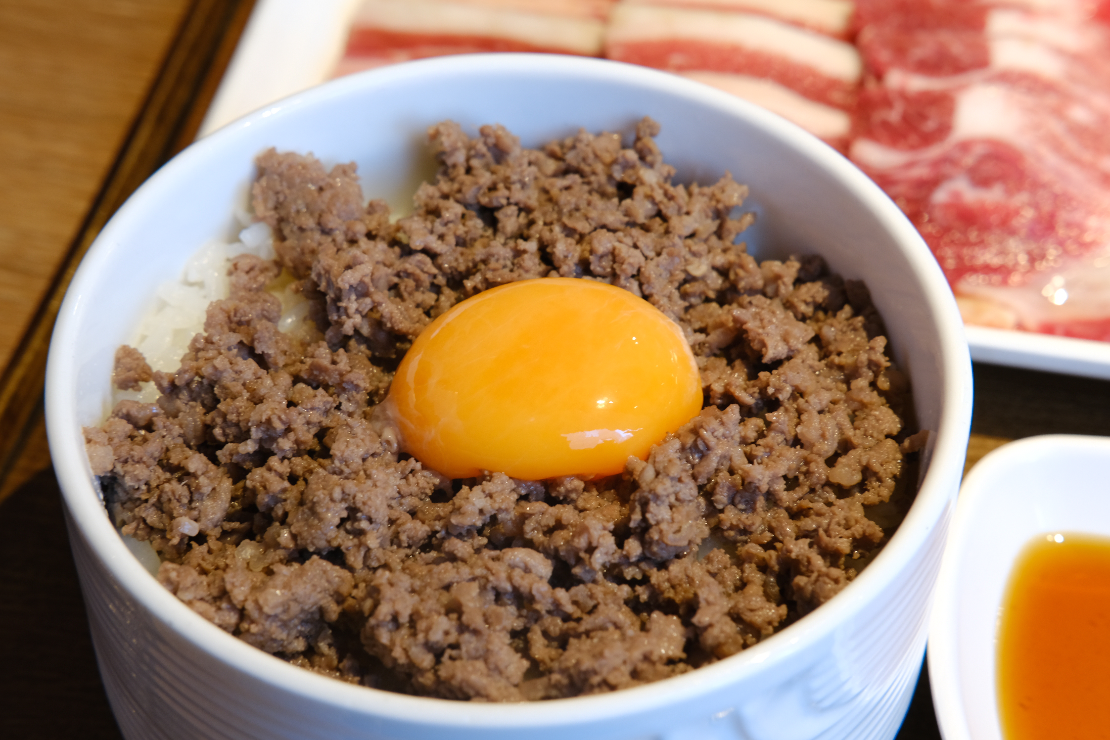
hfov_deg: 37.5
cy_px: 370
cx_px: 555
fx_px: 1634
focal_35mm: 53
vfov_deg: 25.5
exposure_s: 1/5
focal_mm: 35
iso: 640
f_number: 8
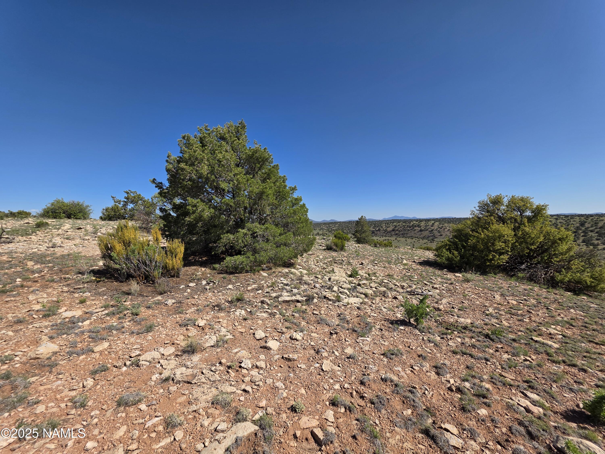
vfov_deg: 89.9
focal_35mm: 13
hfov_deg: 106.2
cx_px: 302
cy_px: 227
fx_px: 227
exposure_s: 1/2760
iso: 40
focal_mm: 2.2
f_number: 1.9
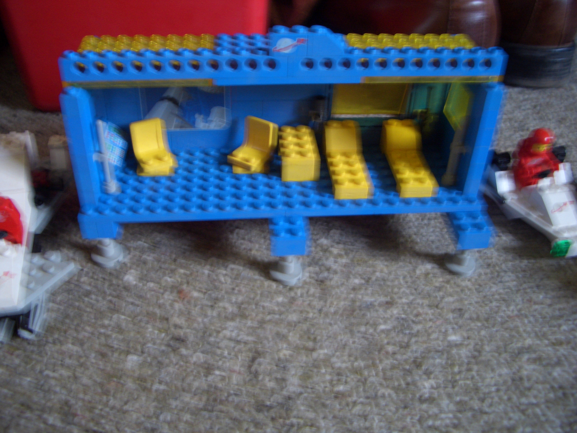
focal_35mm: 35
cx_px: 288
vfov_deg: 40.7
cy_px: 216
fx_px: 583
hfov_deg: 52.6
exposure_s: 1/8
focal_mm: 5.8
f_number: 2.6
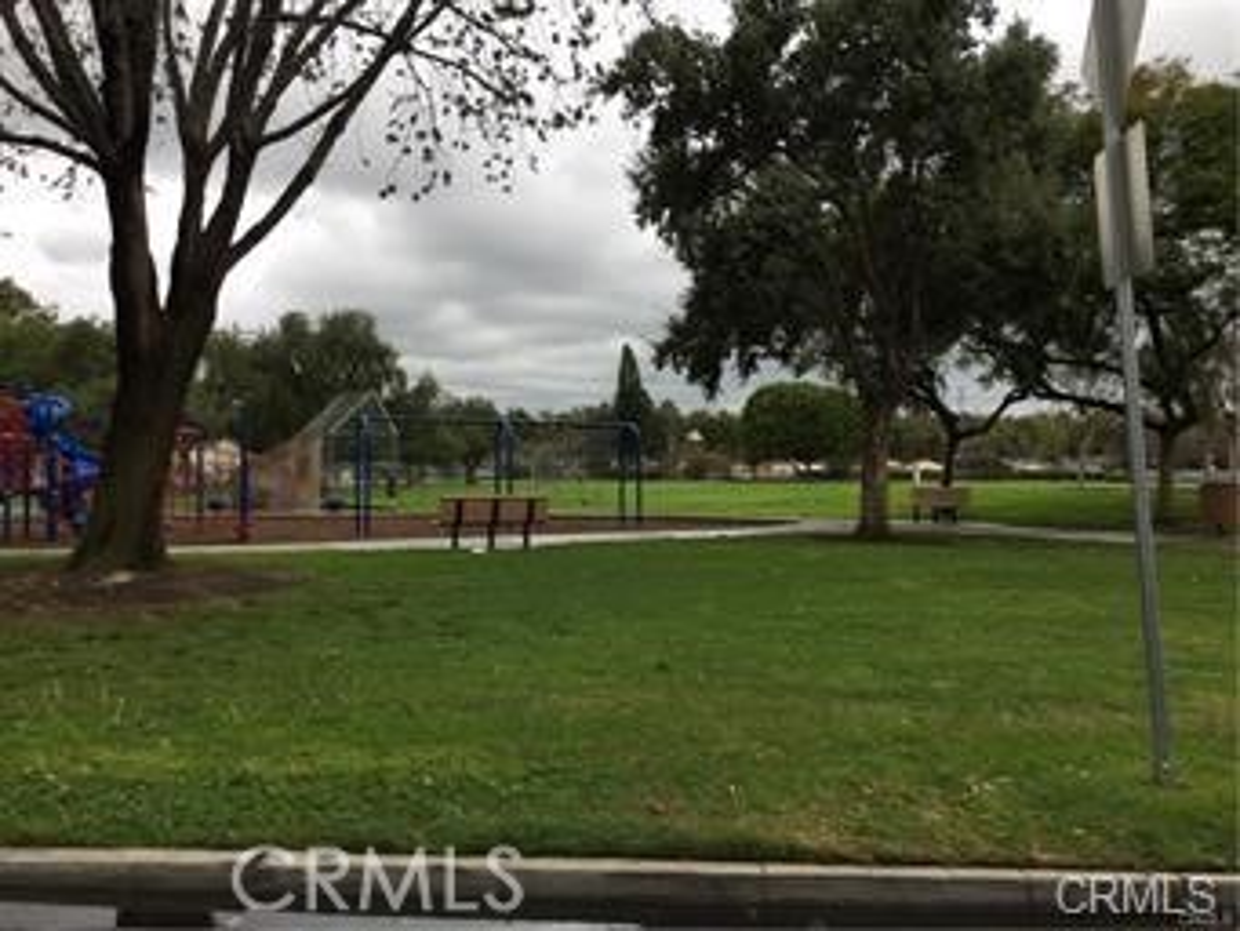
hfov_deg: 58.3
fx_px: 1111
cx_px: 620
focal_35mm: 31
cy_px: 466
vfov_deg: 45.5
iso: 25
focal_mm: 3.3
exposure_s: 1/159
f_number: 2.4
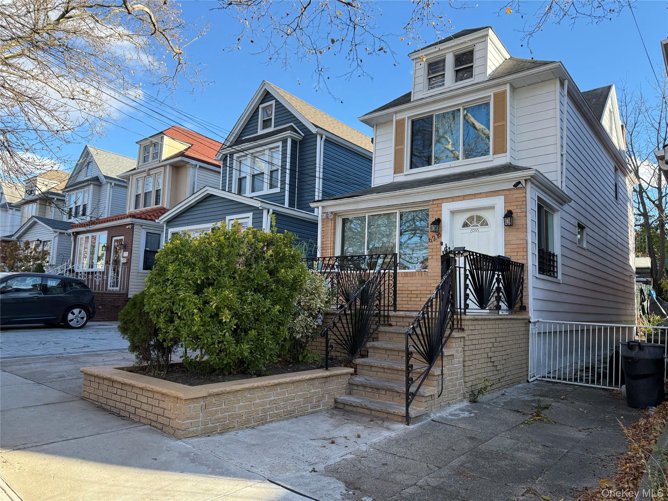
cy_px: 250
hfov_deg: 71.6
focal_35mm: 24
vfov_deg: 56.8
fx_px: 463
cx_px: 334
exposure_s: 1/1250
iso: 100
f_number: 1.78
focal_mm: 6.76
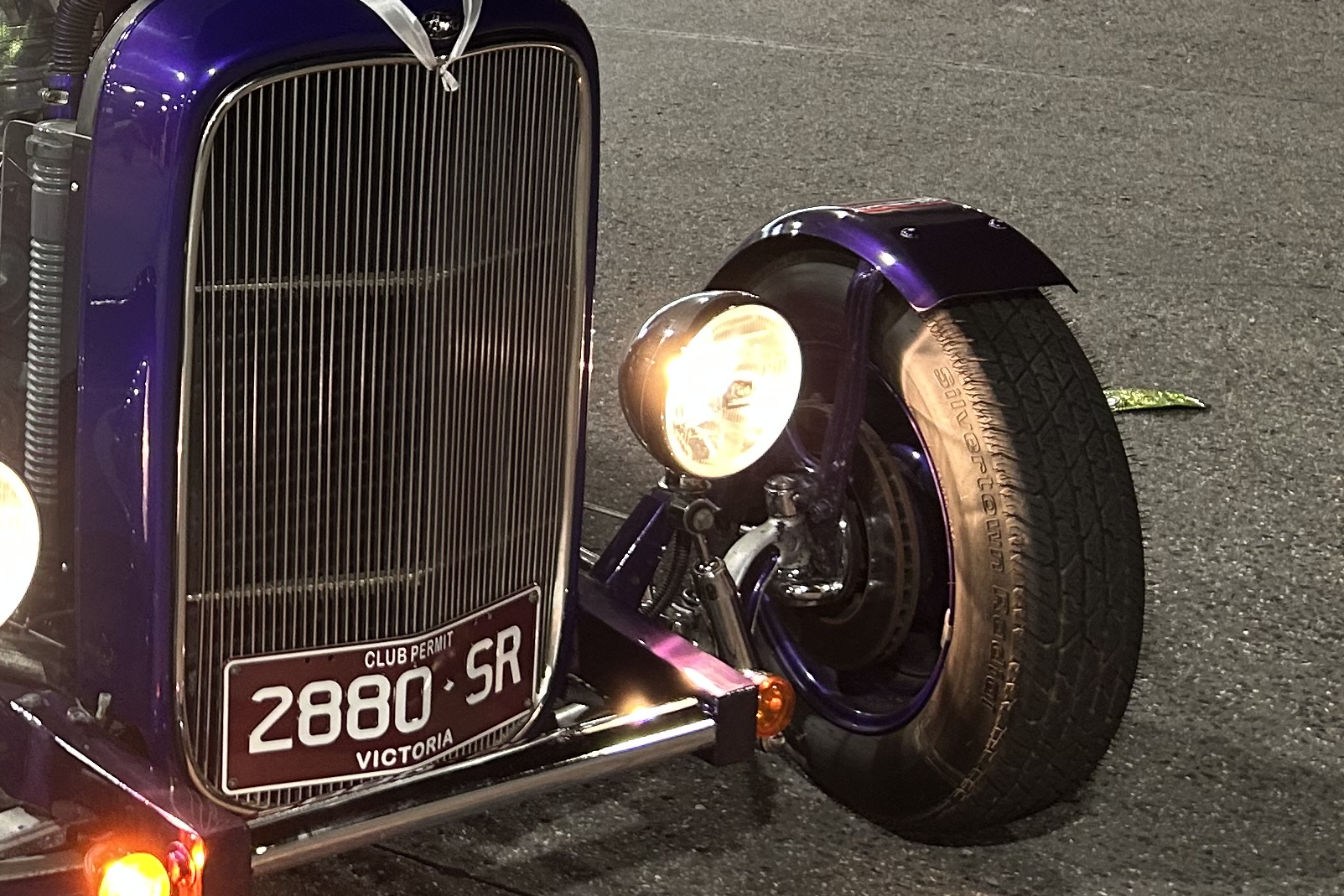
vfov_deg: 19.9
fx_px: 2539
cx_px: -65
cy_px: 280
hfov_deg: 27.6
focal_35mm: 68
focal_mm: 5.7
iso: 200
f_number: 1.5
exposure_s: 1/50
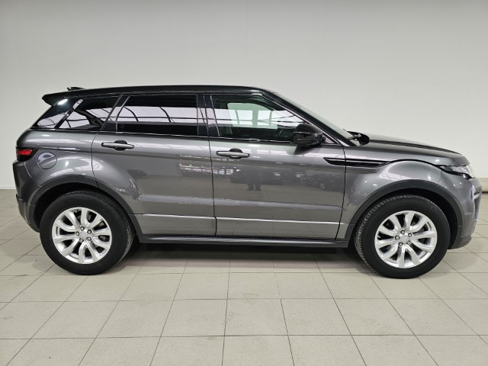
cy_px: 183
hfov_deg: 73.9
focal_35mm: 23
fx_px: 324
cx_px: 244
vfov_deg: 58.9
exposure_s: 1/190
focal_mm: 6.3
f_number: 1.7
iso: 100
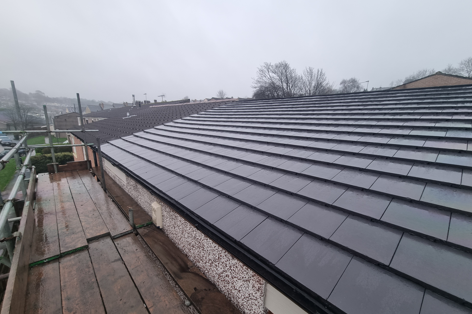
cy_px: 170
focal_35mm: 14
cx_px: 232
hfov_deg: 104.2
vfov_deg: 81.0
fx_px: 184
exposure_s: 1/50
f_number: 2.2
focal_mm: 2.2
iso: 100
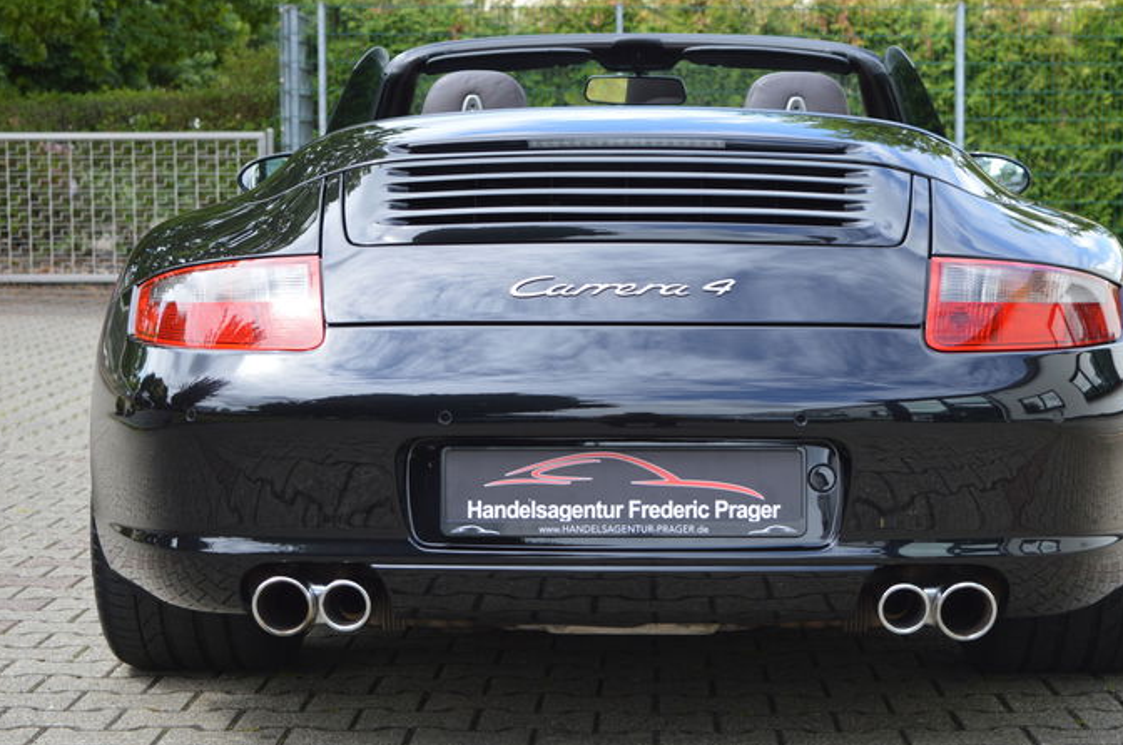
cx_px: 633
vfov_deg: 18.9
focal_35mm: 72
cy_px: 381
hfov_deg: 28.1
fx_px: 2243
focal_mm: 42
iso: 100
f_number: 5.6
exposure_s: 1/125
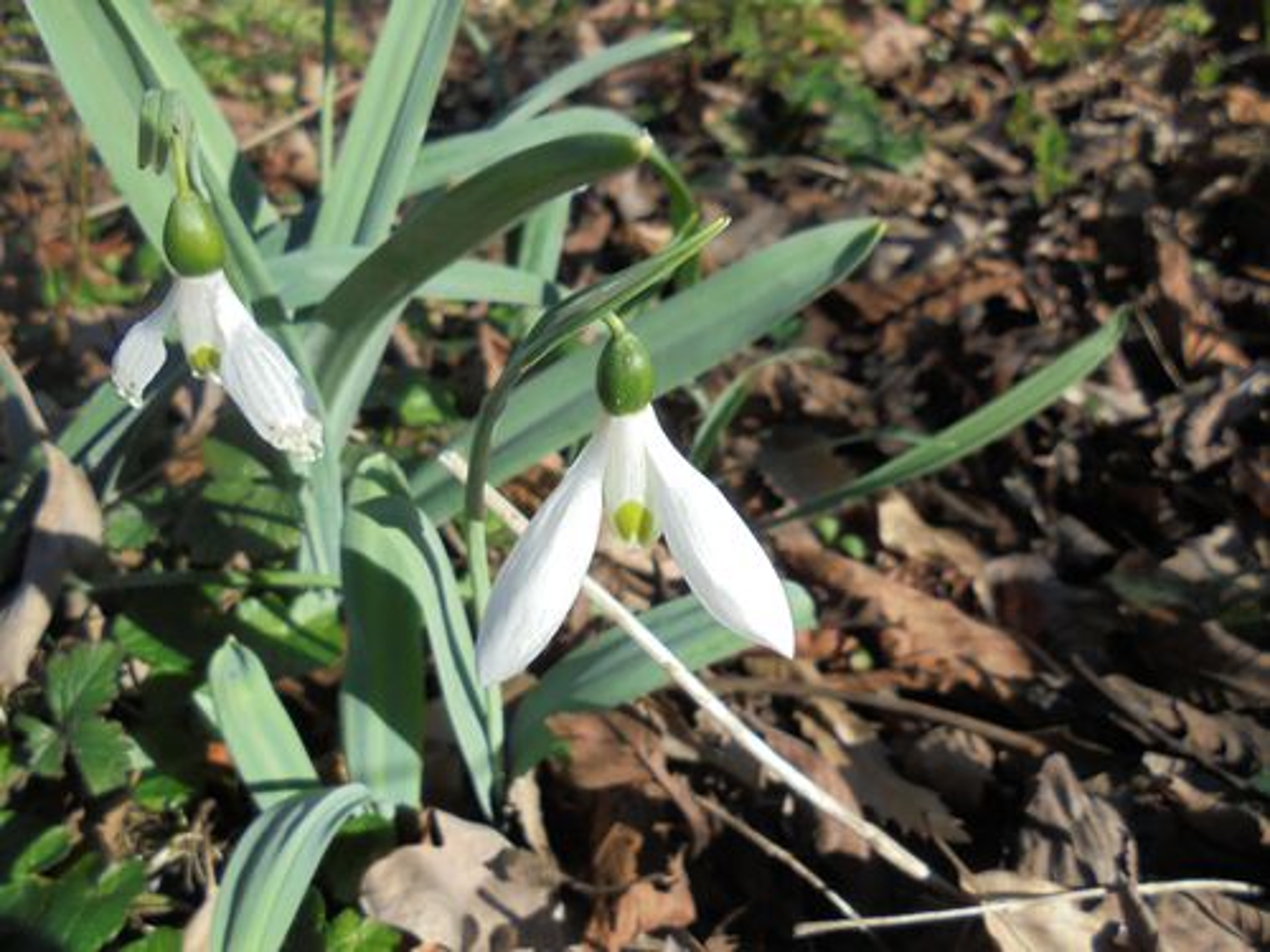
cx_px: 635
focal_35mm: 26
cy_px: 476
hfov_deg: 67.3
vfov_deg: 53.1
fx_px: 954
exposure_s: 1/800
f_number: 3.5
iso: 100
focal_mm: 4.6
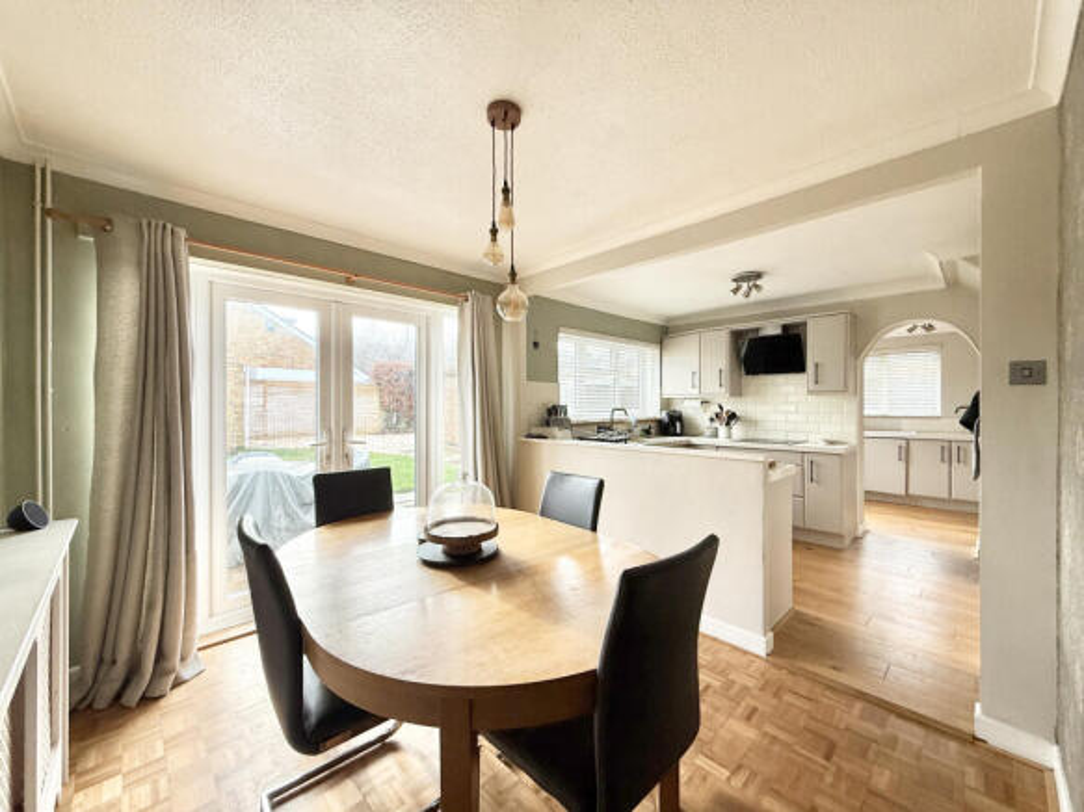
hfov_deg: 102.1
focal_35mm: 14
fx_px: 438
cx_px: 542
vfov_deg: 85.7
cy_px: 406
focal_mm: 2.22
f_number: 2.2
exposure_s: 1/159
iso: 64
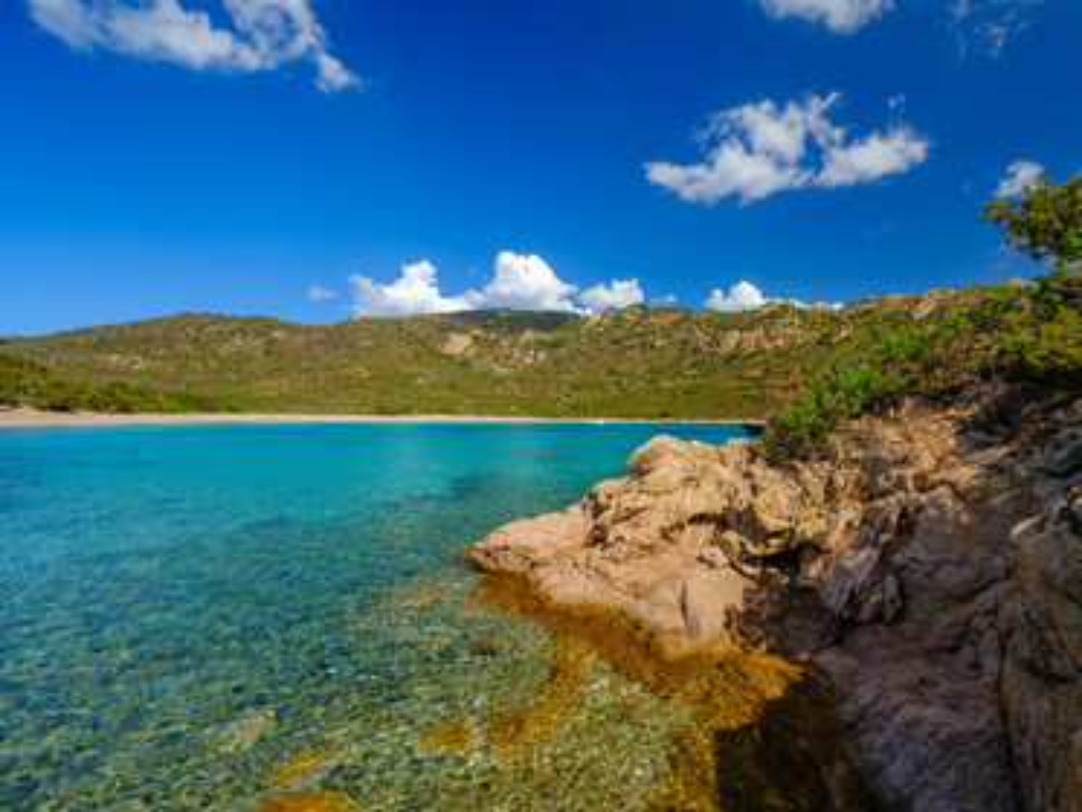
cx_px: 541
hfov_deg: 87.7
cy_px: 406
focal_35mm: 18
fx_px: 563
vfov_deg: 71.6
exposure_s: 1/50
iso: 200
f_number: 11
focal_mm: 22.8
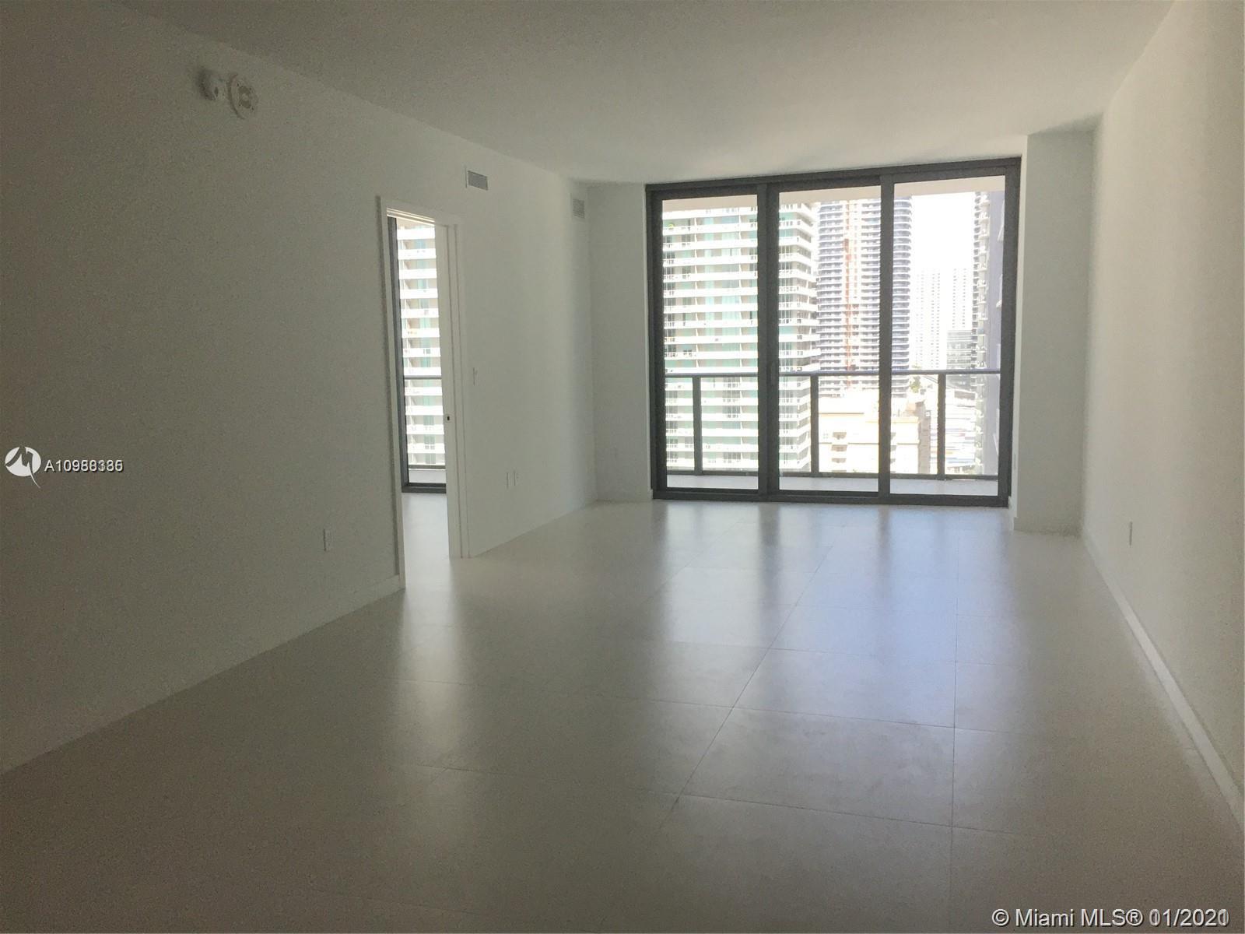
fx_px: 1043
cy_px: 467
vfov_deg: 48.2
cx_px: 622
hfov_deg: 61.7
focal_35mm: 29
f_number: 2.2
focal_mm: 4.15
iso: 125
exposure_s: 1/1130
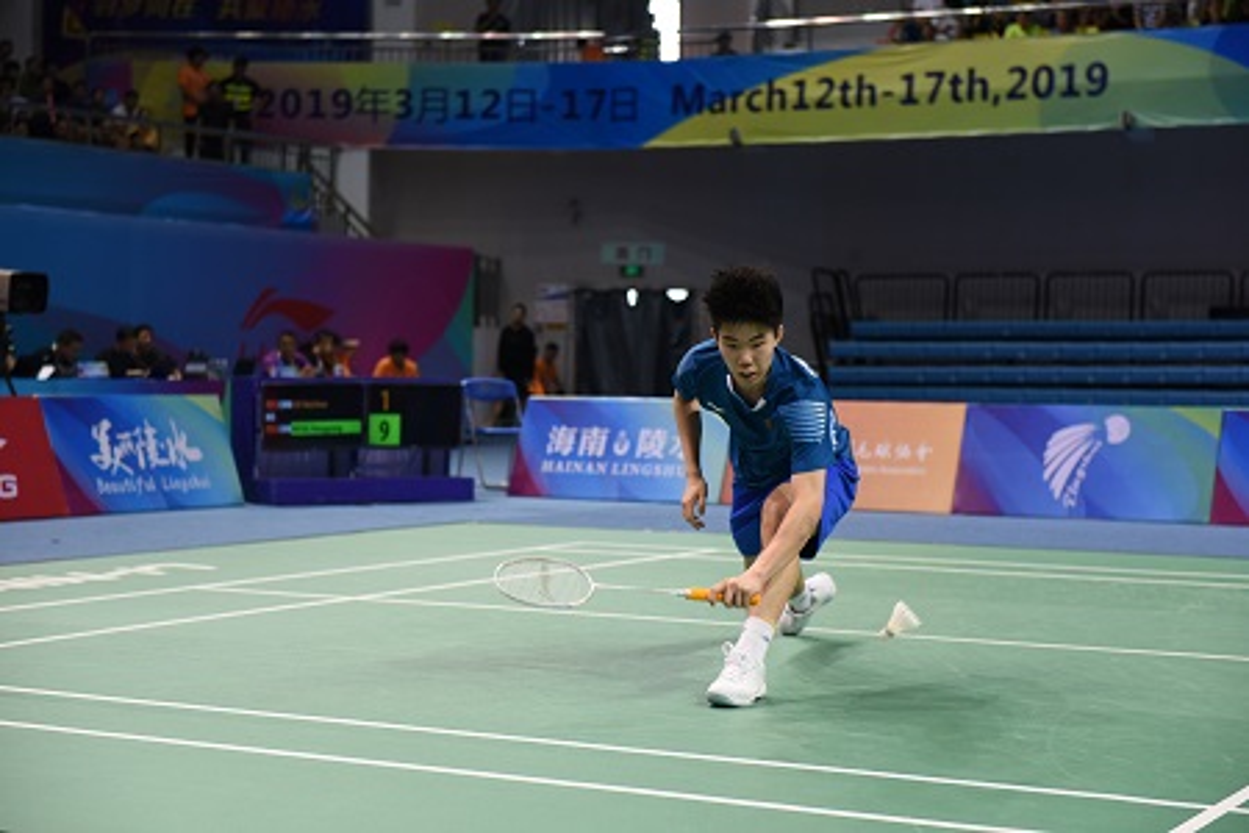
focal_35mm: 70
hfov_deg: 28.8
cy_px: 416
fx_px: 2428
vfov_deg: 19.5
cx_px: 624
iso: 1250
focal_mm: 70
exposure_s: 1/500
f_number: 3.5
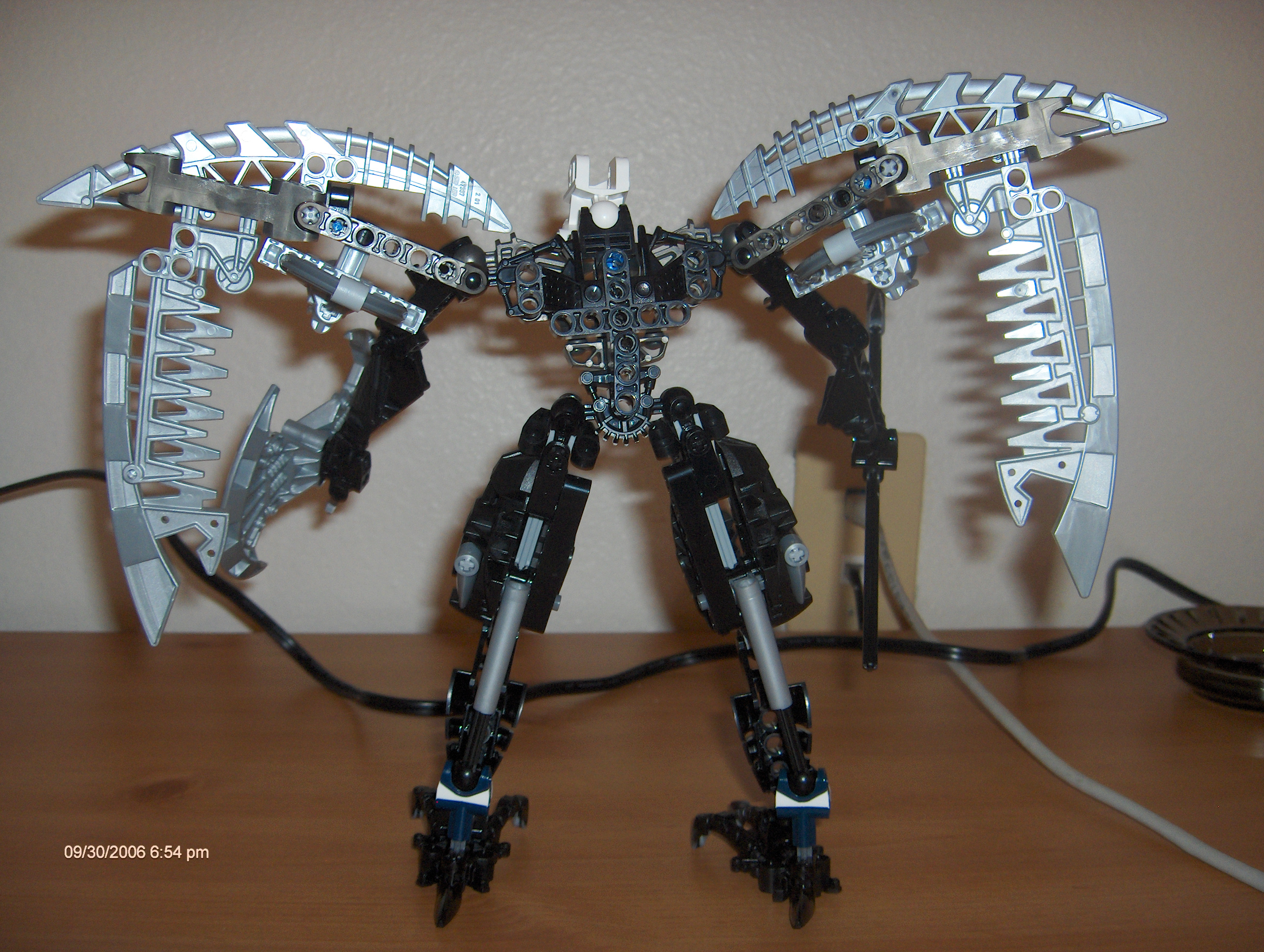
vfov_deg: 36.9
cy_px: 476
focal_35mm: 39
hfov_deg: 47.8
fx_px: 1426
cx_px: 632
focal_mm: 8
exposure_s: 1/60
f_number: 2.8
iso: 100
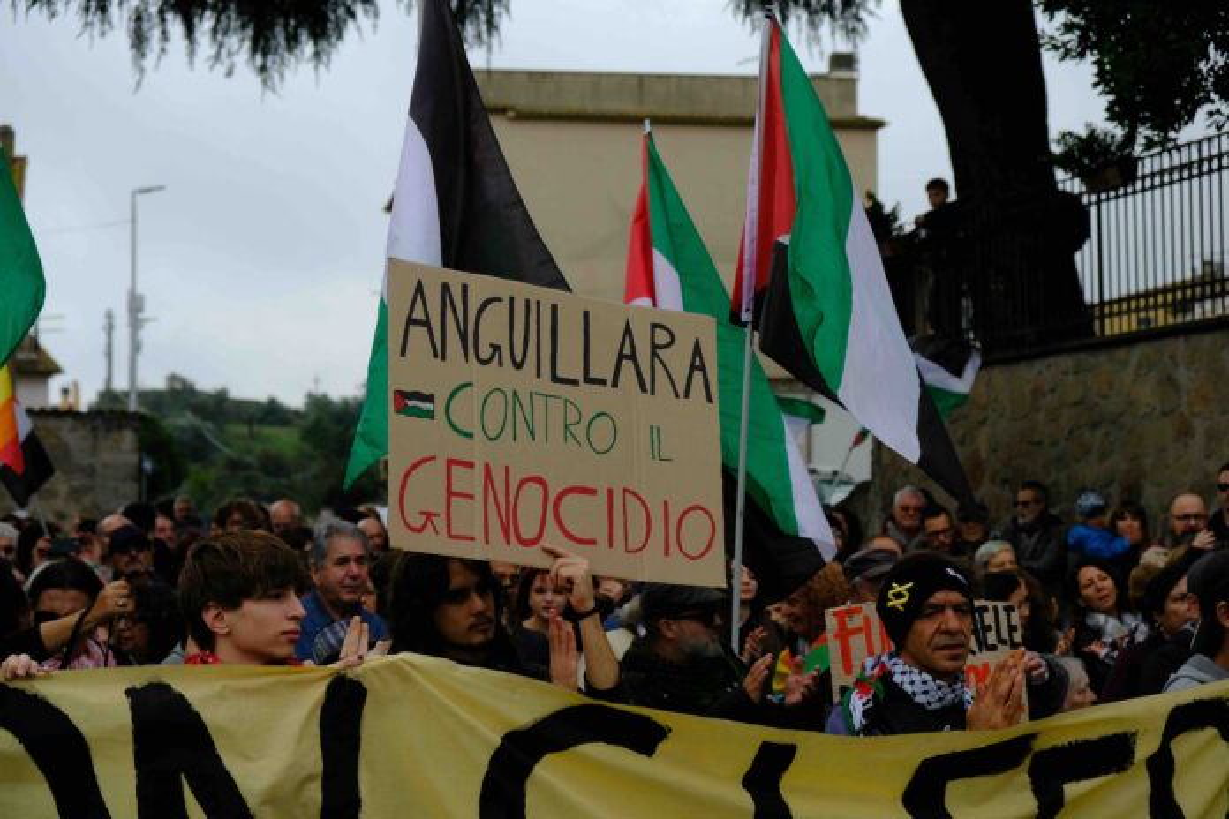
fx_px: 2833
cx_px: 614
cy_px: 410
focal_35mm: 83
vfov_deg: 16.5
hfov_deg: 24.5
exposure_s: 1/4000
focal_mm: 55
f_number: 4
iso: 800
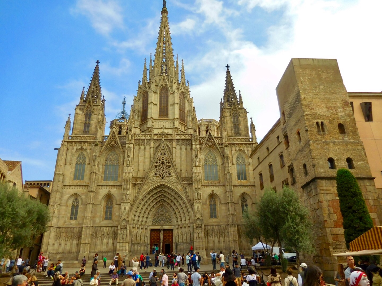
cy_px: 143
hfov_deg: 69.4
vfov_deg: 54.9
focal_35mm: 25
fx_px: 276
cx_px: 191
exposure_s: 1/640
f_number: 3.3
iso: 125
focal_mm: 4.5
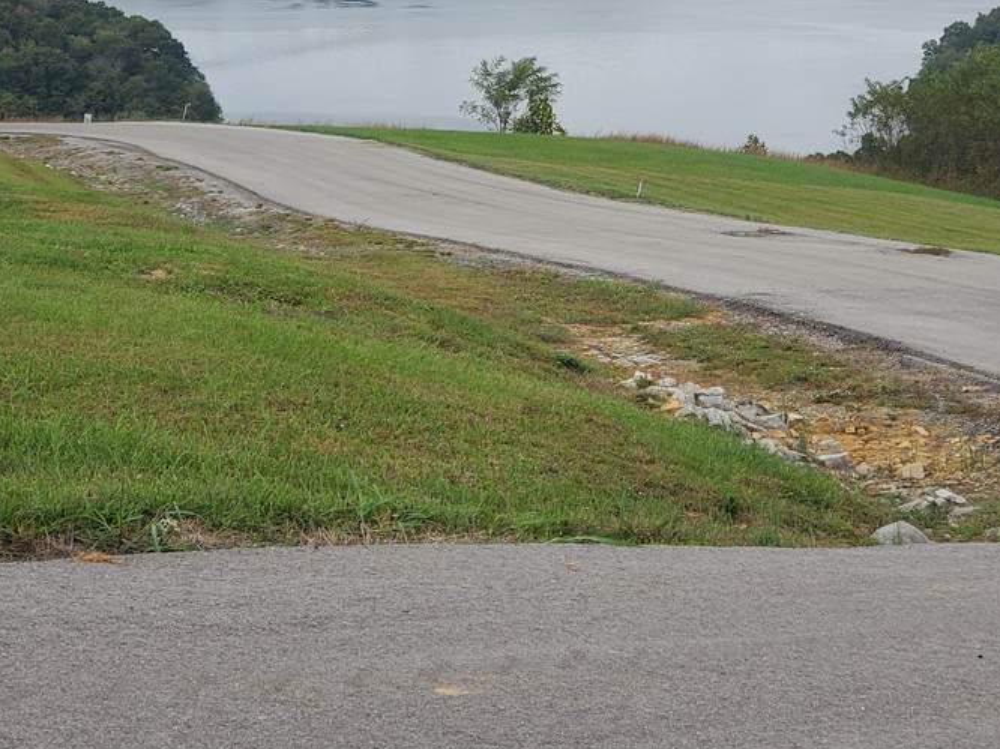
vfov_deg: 14.6
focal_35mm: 100
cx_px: 541
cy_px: 47
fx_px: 2888
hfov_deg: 19.6
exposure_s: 1/398
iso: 50
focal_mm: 6
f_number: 2.4
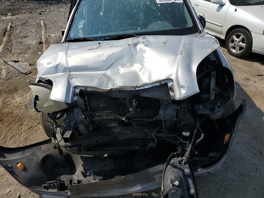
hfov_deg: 67.3
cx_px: 132
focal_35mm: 26
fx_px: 198
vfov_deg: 53.1
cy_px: 99
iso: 50
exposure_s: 1/10000
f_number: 1.5
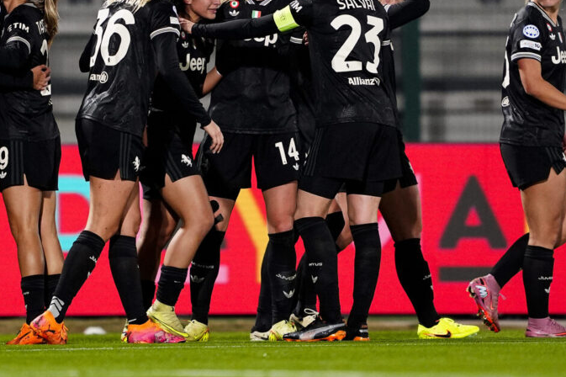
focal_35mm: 594
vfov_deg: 2.3
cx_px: 238
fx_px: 9334
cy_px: 101
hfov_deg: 3.5
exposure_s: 1/1250
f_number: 2.8
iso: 2500
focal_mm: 400
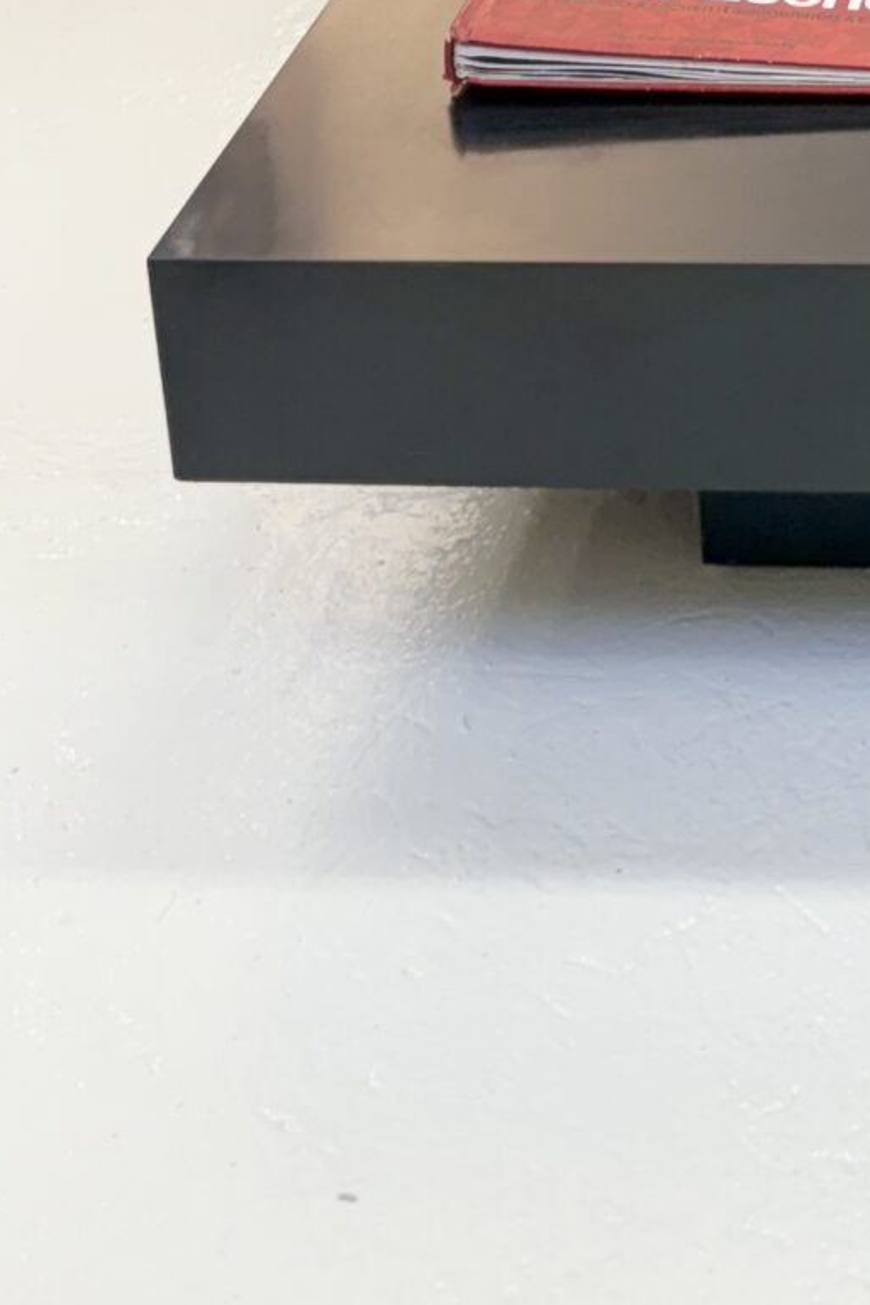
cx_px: 1241
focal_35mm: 83
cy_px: -644
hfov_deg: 15.4
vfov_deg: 20.9
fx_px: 3010
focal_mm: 6.76
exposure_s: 1/100
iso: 100
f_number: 1.78
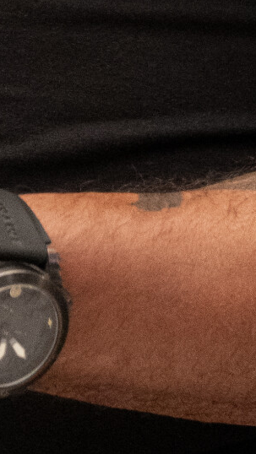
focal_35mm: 1075
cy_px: -568
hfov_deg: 1.1
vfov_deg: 2.0
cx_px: -4
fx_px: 12961
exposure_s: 1/400
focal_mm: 184
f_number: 2.8
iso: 10000
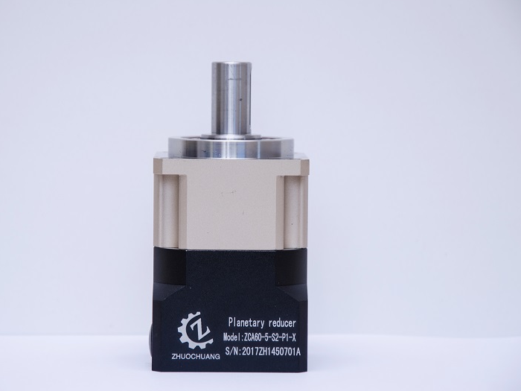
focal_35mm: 173
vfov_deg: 8.6
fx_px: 2597
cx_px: 249
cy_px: 195
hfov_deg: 11.5
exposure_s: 1/80
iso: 125
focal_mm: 105
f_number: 6.3
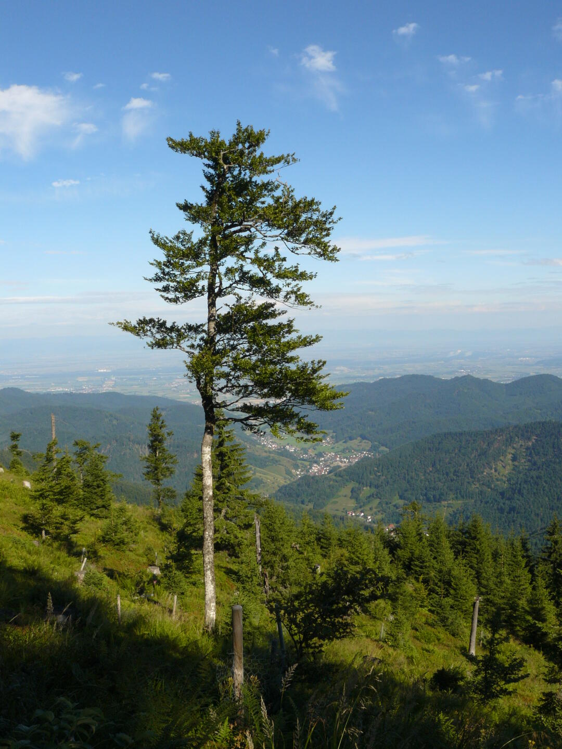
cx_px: 281
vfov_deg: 51.4
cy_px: 374
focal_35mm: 36
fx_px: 779
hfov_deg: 39.7
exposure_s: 1/200
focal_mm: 6
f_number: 8
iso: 100
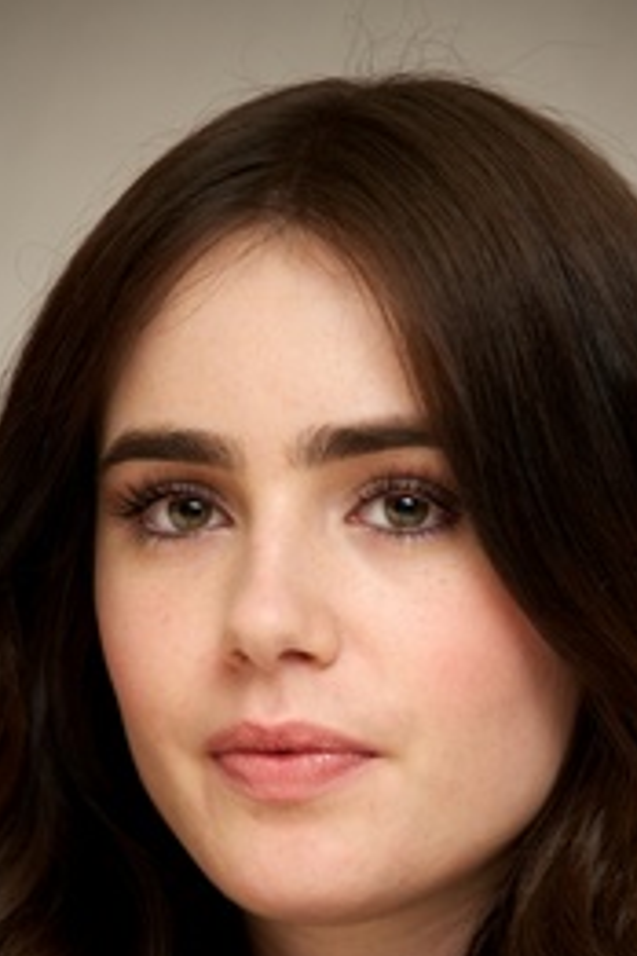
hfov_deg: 3.0
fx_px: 12208
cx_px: 359
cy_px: 718
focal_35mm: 460
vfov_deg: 4.5
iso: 400
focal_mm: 300
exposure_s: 1/60
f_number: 5.6
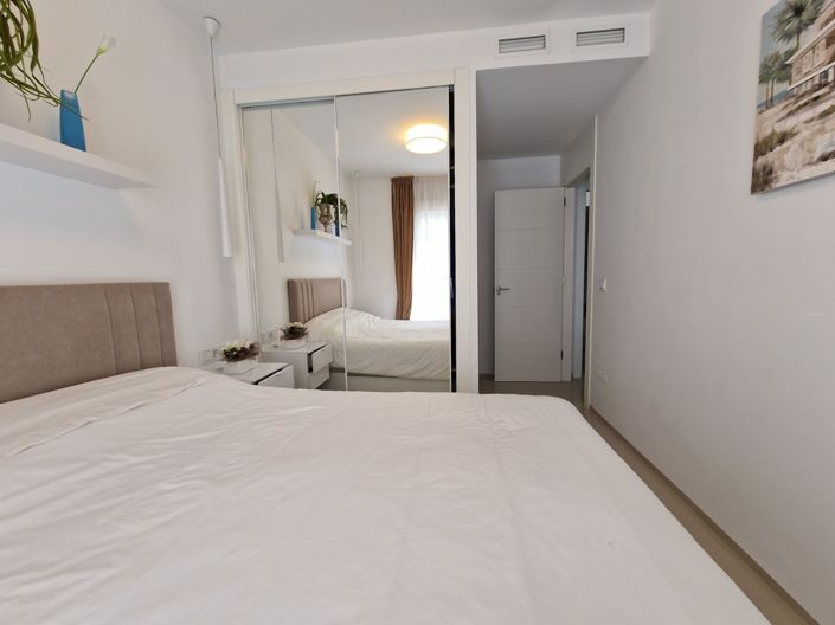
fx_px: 313
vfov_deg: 89.9
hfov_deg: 106.2
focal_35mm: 13
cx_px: 418
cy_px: 312
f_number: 2.2
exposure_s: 1/100
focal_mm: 2.2
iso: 64
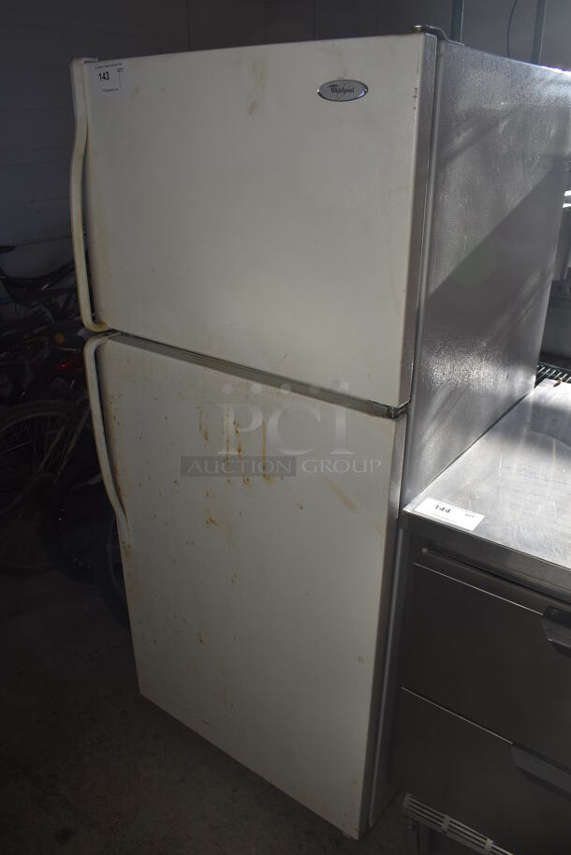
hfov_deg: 48.0
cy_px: 428
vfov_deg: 67.3
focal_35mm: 27
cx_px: 286
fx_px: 641
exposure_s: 1/320
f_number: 7.1
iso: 200
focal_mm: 18
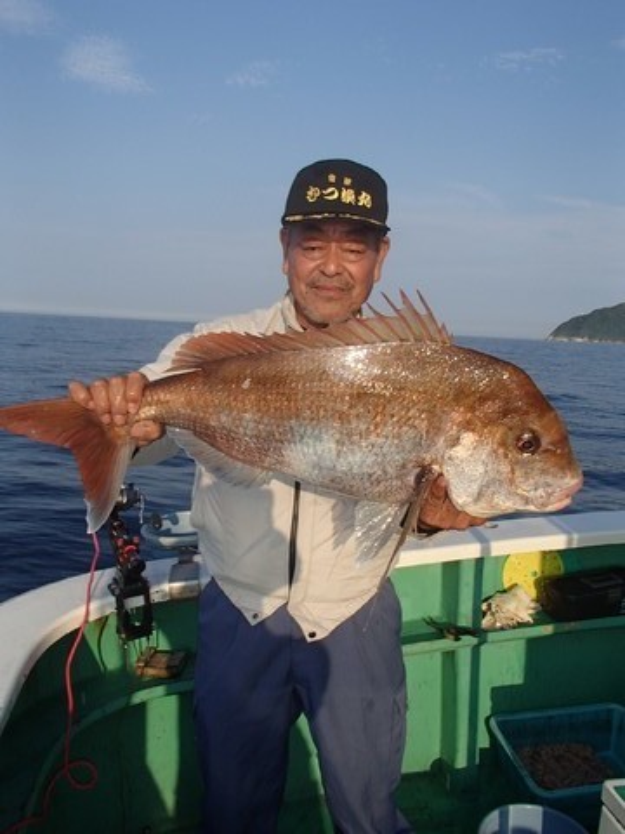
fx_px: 674
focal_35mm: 28
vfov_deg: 63.4
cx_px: 312
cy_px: 417
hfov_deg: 49.7
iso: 100
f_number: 11
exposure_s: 1/125
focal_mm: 5
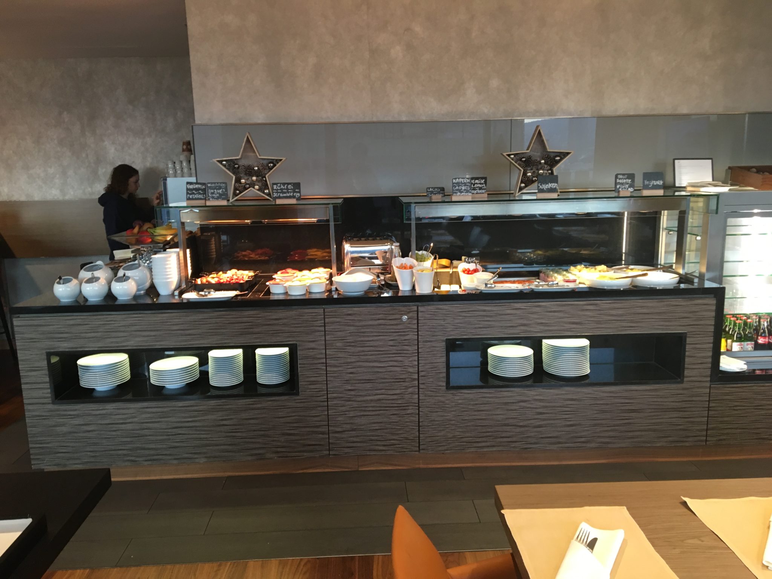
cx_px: 386
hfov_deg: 61.7
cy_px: 290
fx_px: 647
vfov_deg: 48.2
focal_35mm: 29
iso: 125
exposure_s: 1/33
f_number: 2.2
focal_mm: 4.15
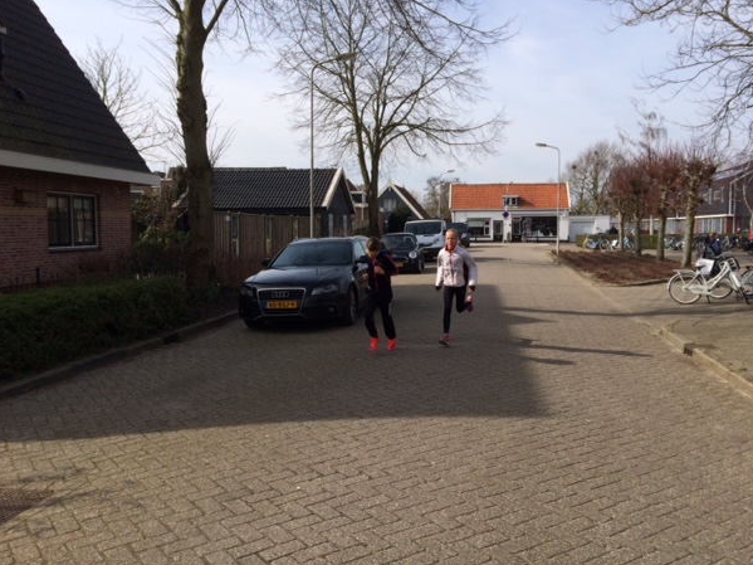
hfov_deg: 58.4
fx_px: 674
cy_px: 268
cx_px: 378
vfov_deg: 45.4
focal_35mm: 31
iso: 32
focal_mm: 4.15
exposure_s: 1/2415
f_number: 2.2
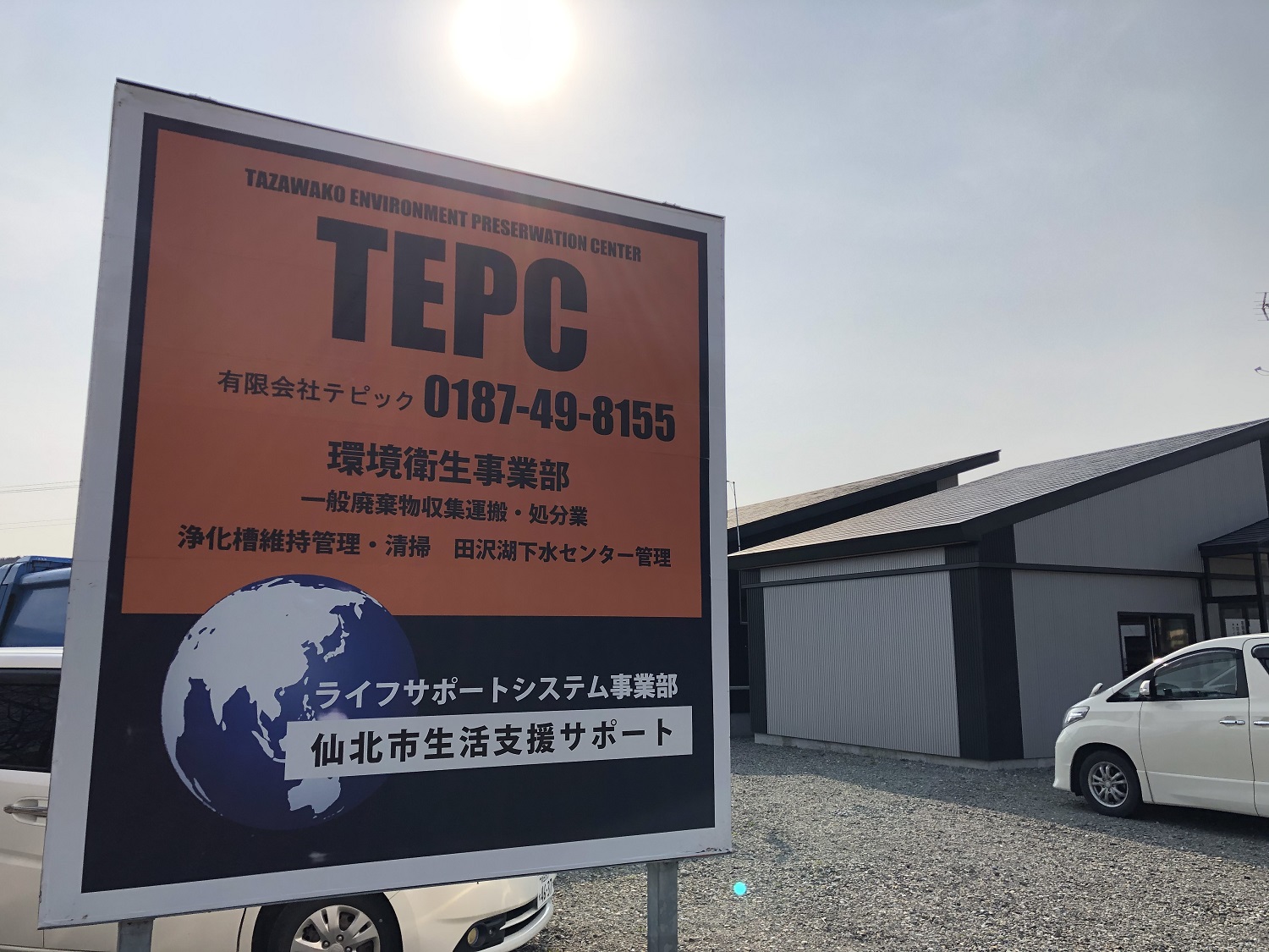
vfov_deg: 49.7
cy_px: 476
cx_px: 634
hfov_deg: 63.4
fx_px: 1026
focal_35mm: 28
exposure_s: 1/2667
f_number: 1.8
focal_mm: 3.99
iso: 25
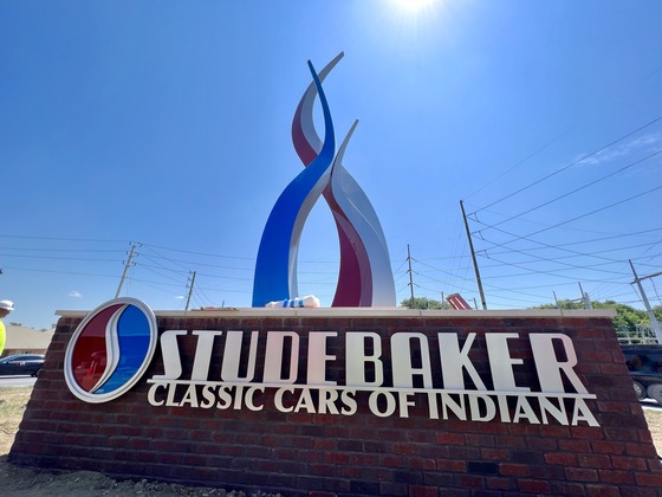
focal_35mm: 13
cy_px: 248
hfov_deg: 106.2
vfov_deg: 89.9
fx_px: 249
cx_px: 331
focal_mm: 1.57
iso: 32
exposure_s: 1/1340
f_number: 1.8
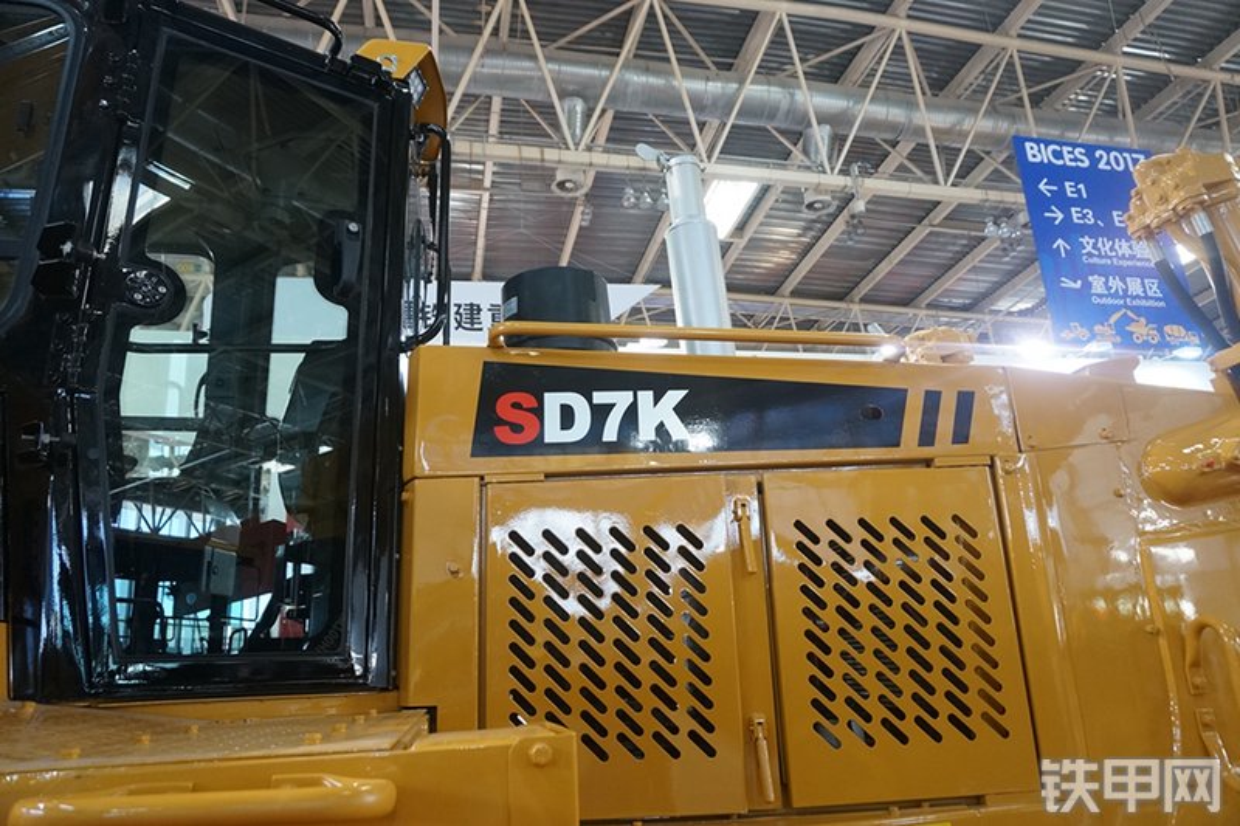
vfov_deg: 53.1
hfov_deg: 73.8
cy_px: 413
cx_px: 620
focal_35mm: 24
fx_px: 826
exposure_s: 1/60
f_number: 4
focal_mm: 16
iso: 800
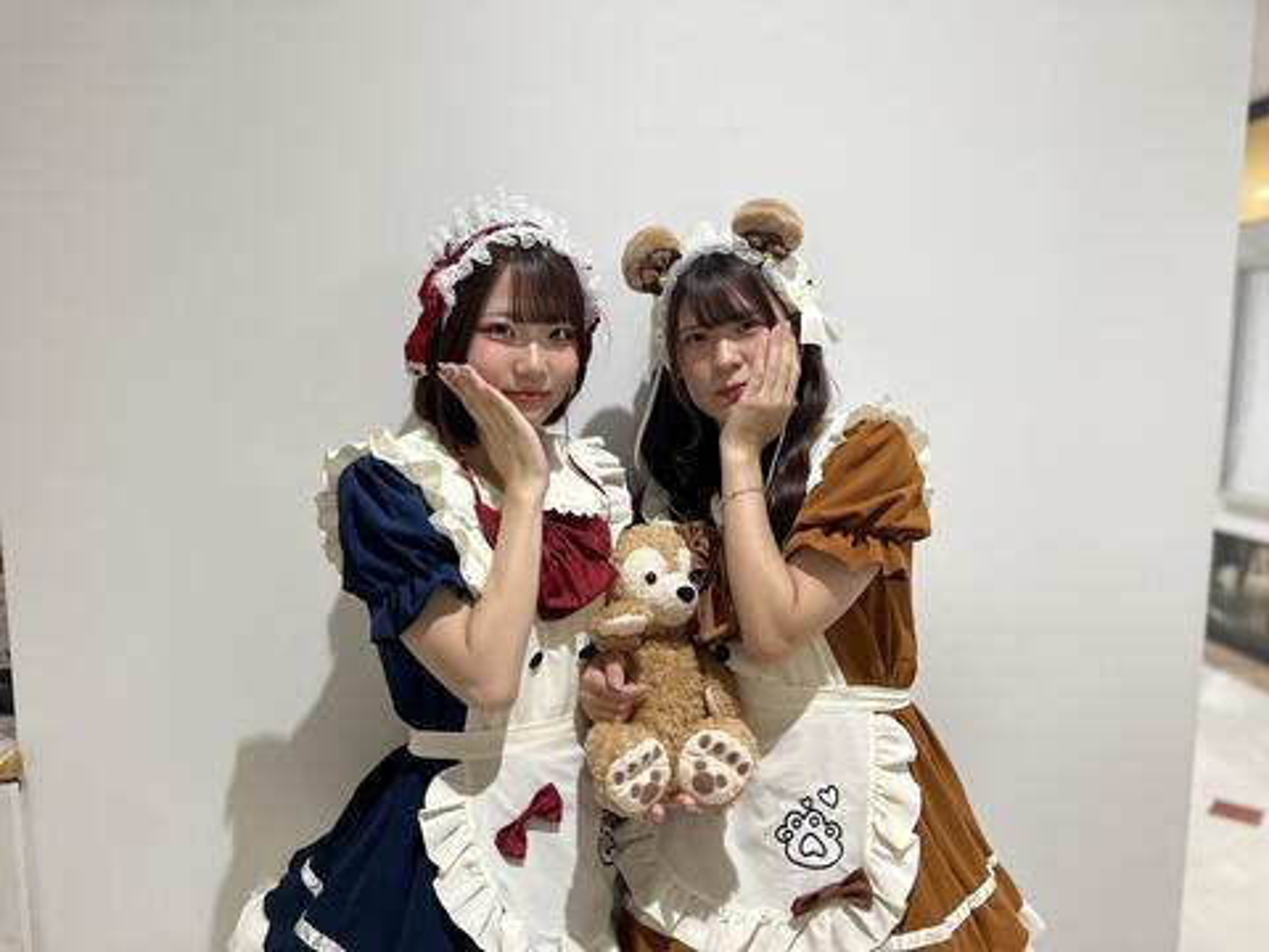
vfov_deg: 53.1
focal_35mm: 26
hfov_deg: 67.3
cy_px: 476
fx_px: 953
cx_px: 634
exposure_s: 1/60
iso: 80
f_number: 1.5
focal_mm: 5.7
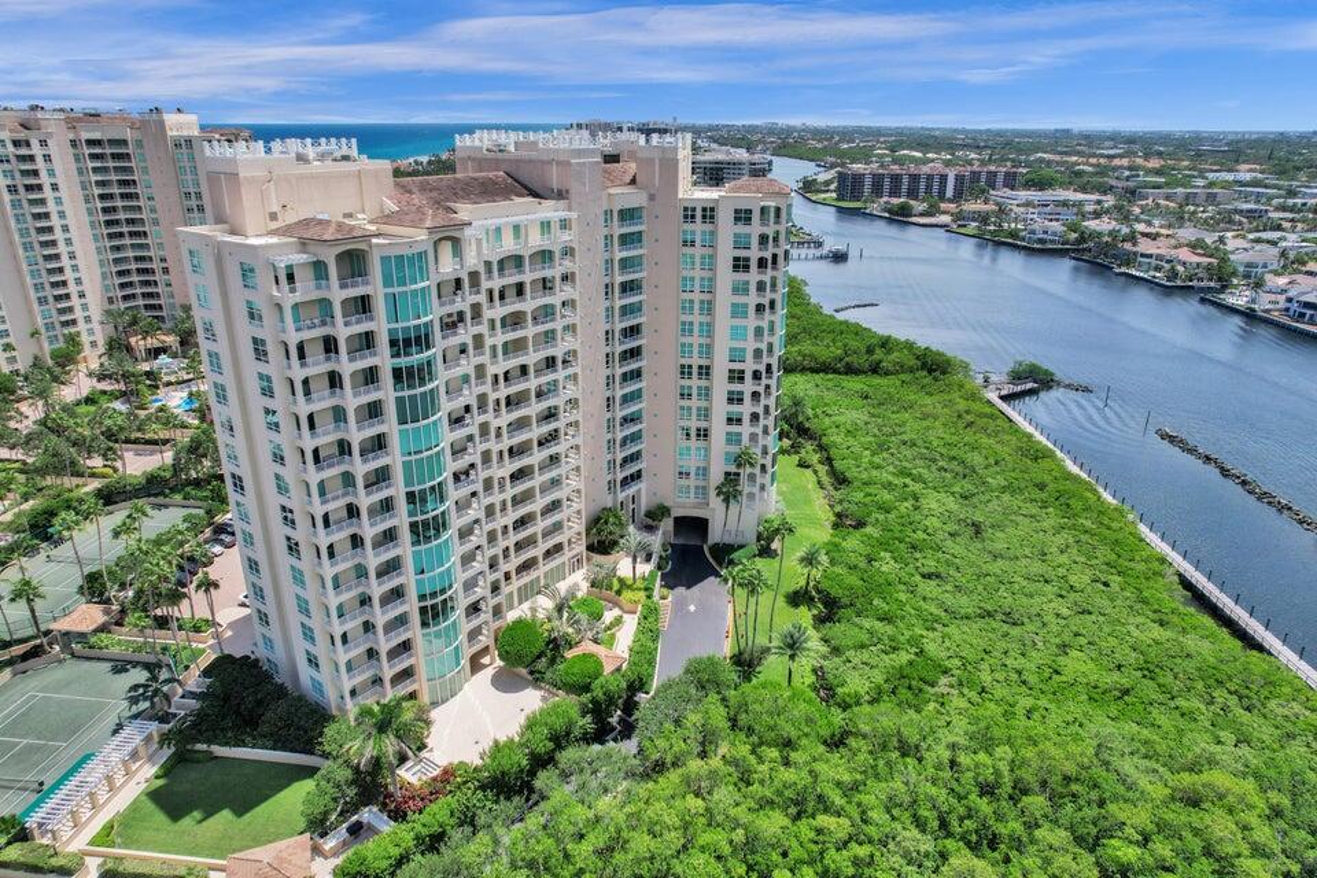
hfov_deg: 78.6
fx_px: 805
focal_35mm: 22
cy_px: 439
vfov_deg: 57.2
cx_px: 658
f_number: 2.8
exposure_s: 1/2500
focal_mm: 8.38
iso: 140
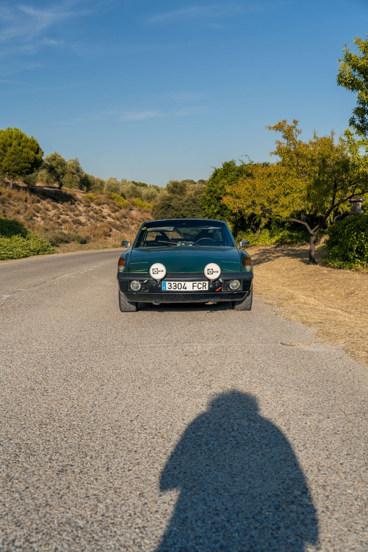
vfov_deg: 51.9
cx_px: 184
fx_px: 567
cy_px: 276
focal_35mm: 37
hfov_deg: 35.9
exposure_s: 1/400
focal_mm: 37
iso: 100
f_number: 5
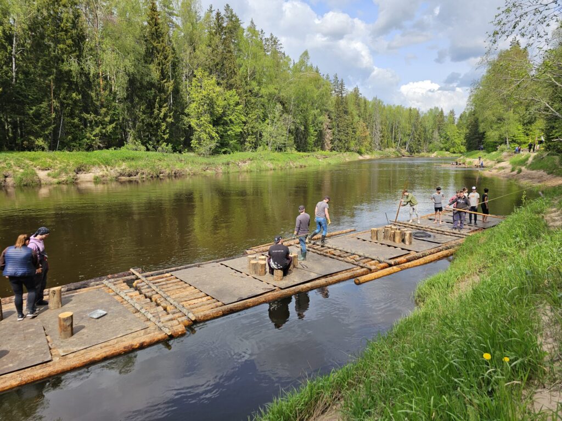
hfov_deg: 73.9
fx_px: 373
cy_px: 210
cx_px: 281
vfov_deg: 58.9
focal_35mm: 23
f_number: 1.7
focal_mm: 6.3
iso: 10
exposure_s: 1/569
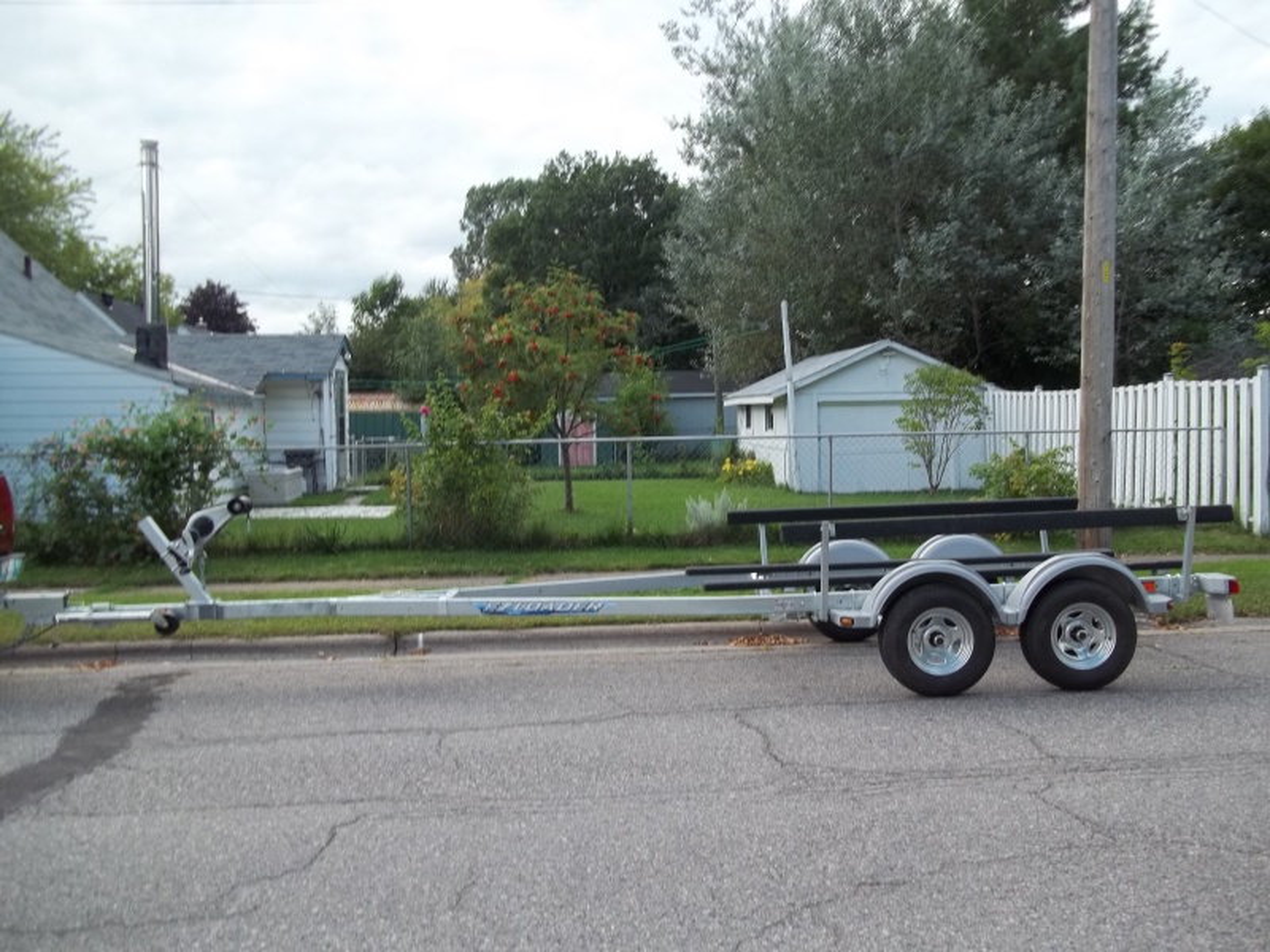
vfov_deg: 44.2
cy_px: 476
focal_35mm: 32
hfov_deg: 56.8
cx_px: 635
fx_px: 1174
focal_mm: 5.7
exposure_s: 1/200
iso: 64
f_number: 2.9
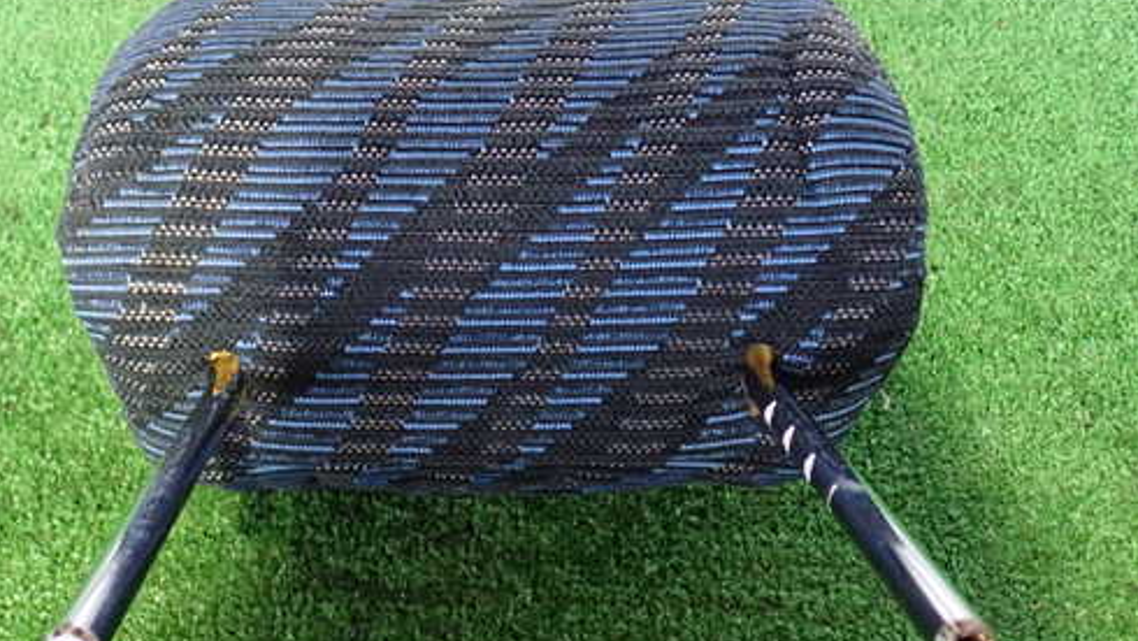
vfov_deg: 29.7
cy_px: 302
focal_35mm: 40
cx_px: 453
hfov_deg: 50.1
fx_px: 1207
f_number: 2.3
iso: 800
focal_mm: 5.4
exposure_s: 1/25
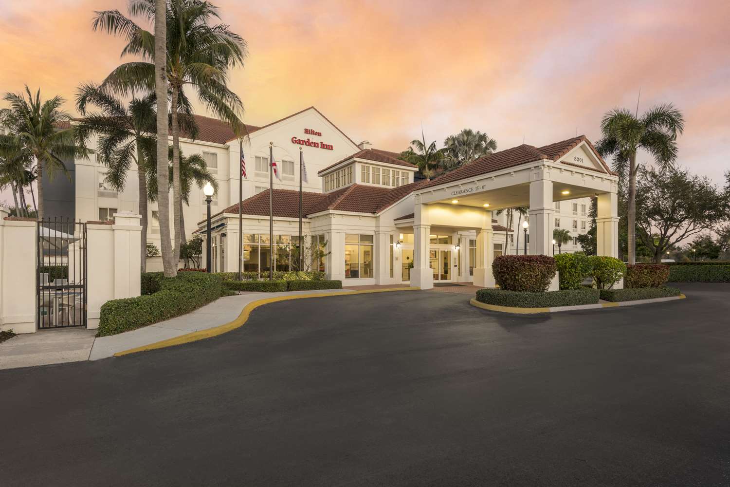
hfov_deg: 86.9
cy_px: 244
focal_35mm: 19
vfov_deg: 64.6
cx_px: 365
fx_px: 385
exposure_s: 1/2
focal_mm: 19
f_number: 13
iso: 160
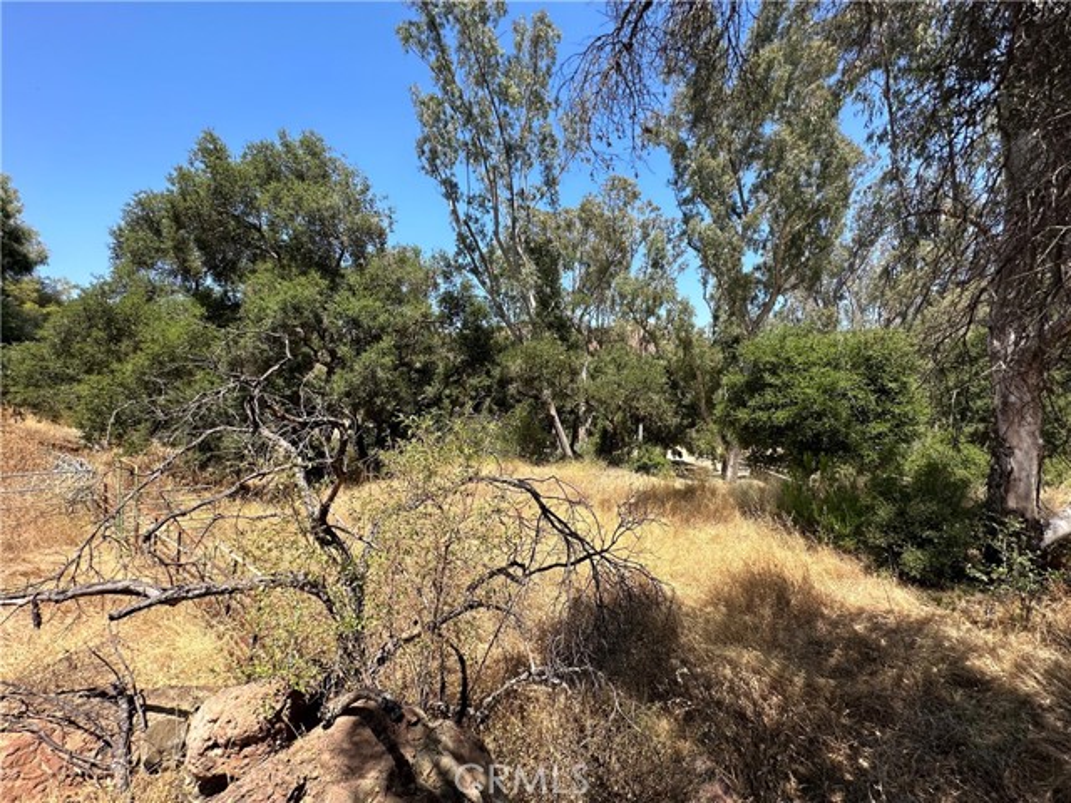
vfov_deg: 85.7
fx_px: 433
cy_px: 402
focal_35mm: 14
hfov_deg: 102.1
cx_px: 536
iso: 40
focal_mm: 2.22
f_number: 2.2
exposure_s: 1/875
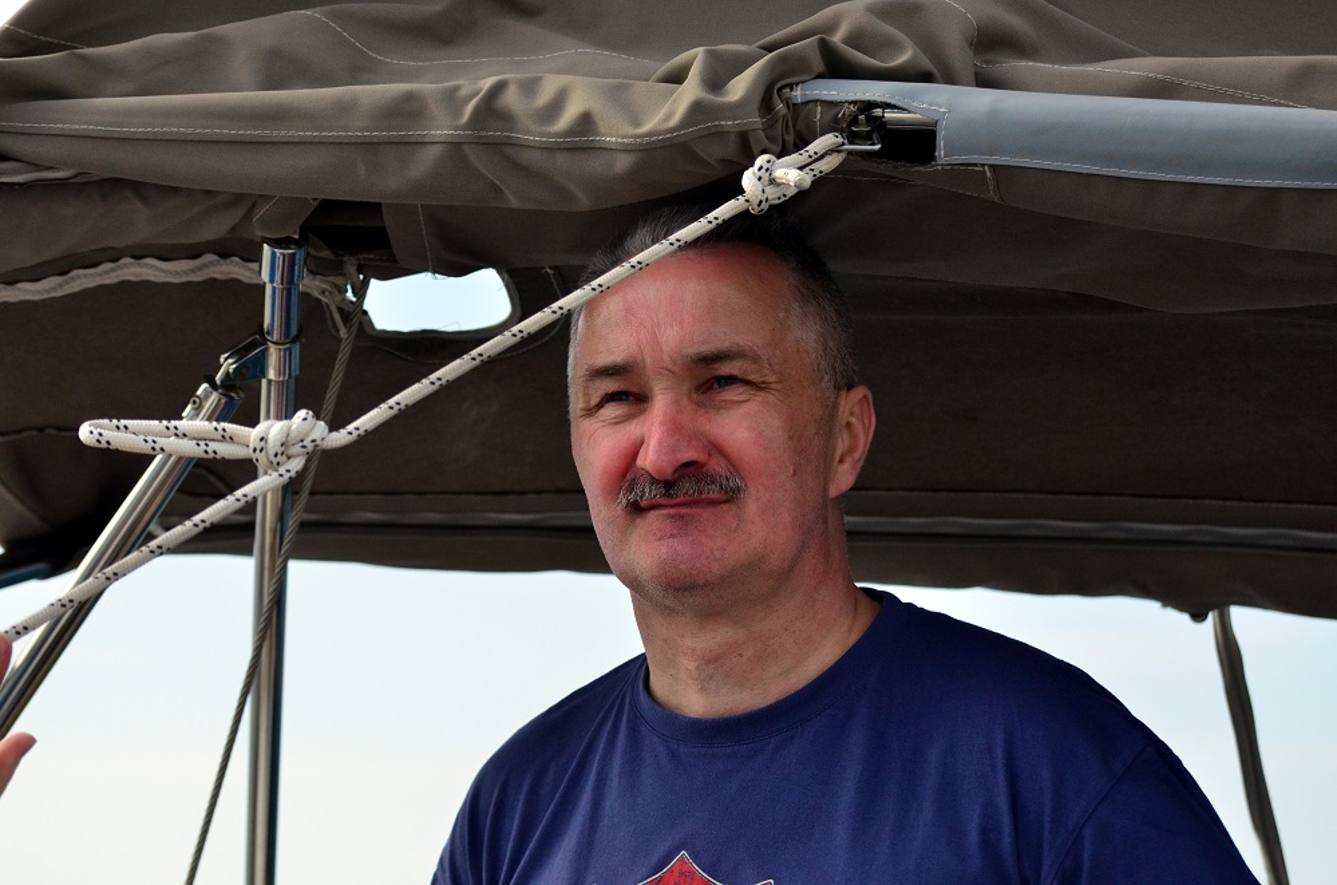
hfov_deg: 19.5
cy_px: 442
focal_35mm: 105
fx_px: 3890
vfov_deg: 13.0
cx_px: 668
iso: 800
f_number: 4.5
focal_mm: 70
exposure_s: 1/5000
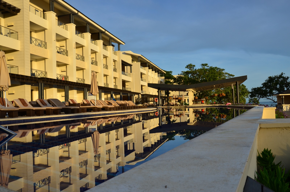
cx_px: 145
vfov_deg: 41.5
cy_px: 96
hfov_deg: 59.6
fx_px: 253
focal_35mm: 32
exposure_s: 1/320
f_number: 9
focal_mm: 21
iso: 200
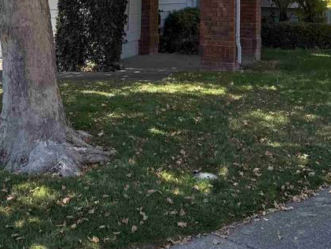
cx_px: 191
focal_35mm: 73
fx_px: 698
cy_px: -110
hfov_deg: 26.6
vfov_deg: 18.2
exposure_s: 1/1174
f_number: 1.78
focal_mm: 6.76
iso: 80
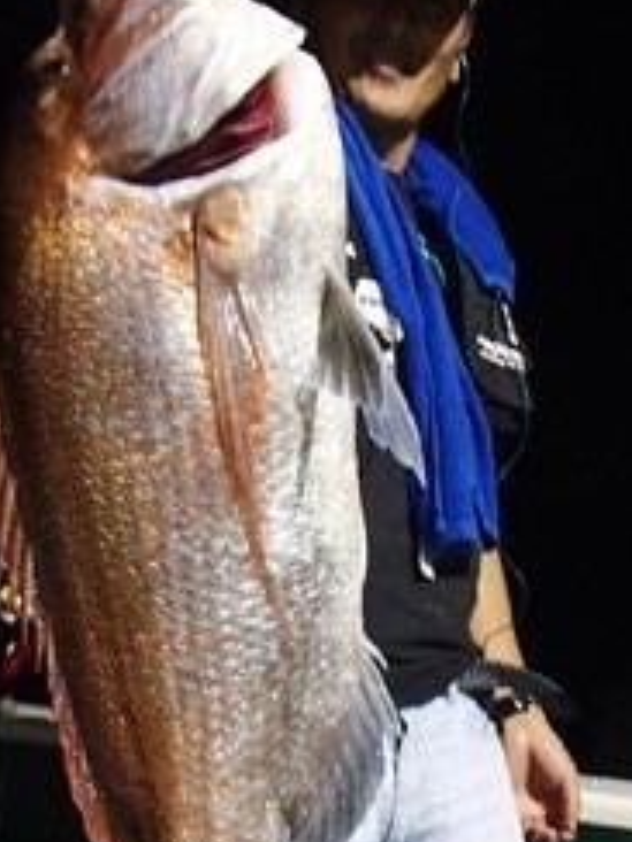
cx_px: 363
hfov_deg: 26.5
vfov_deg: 34.6
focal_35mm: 55
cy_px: 562
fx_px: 1339
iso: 400
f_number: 3.9
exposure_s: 1/30
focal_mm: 5
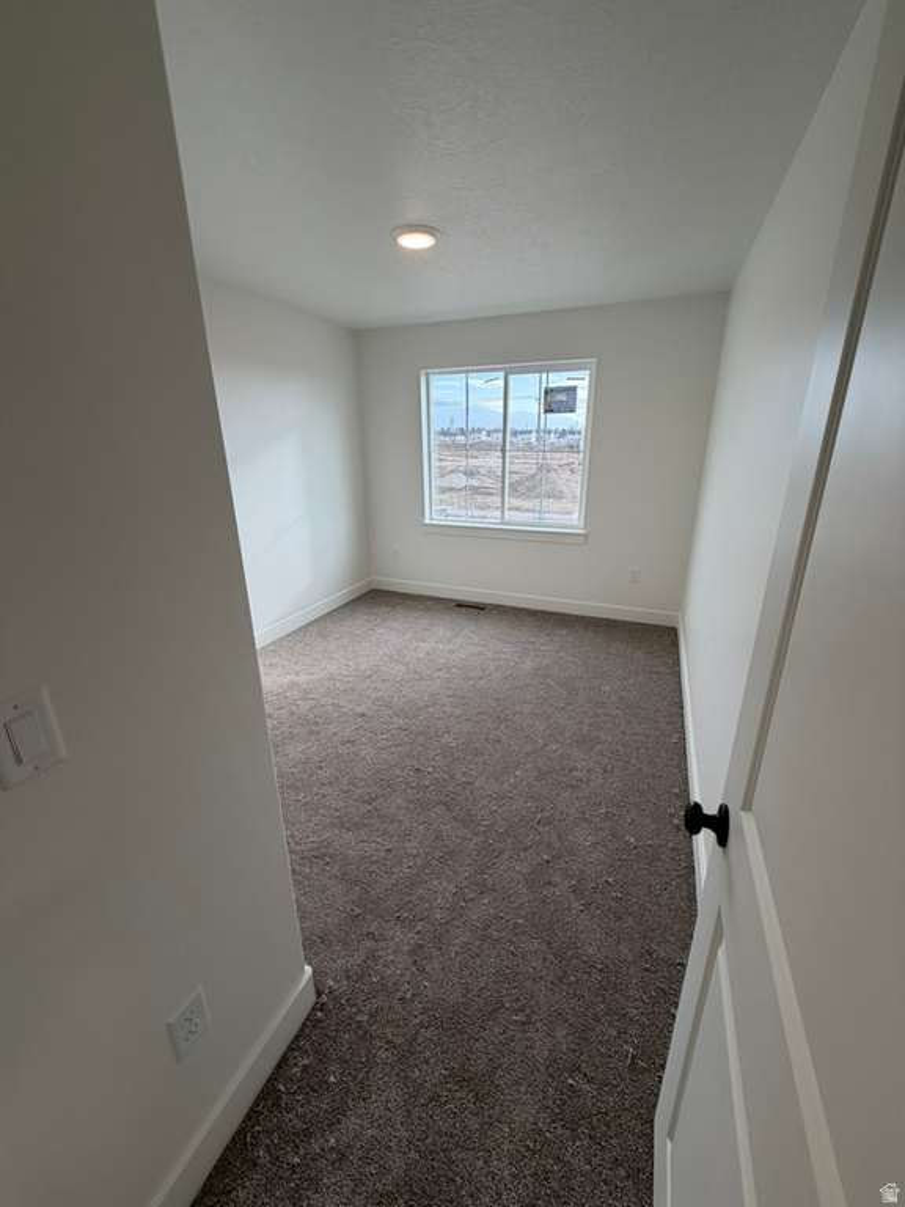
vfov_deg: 102.1
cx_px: 452
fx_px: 488
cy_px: 604
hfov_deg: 85.7
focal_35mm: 14
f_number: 2.2
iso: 50
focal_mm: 2.22
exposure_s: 1/144
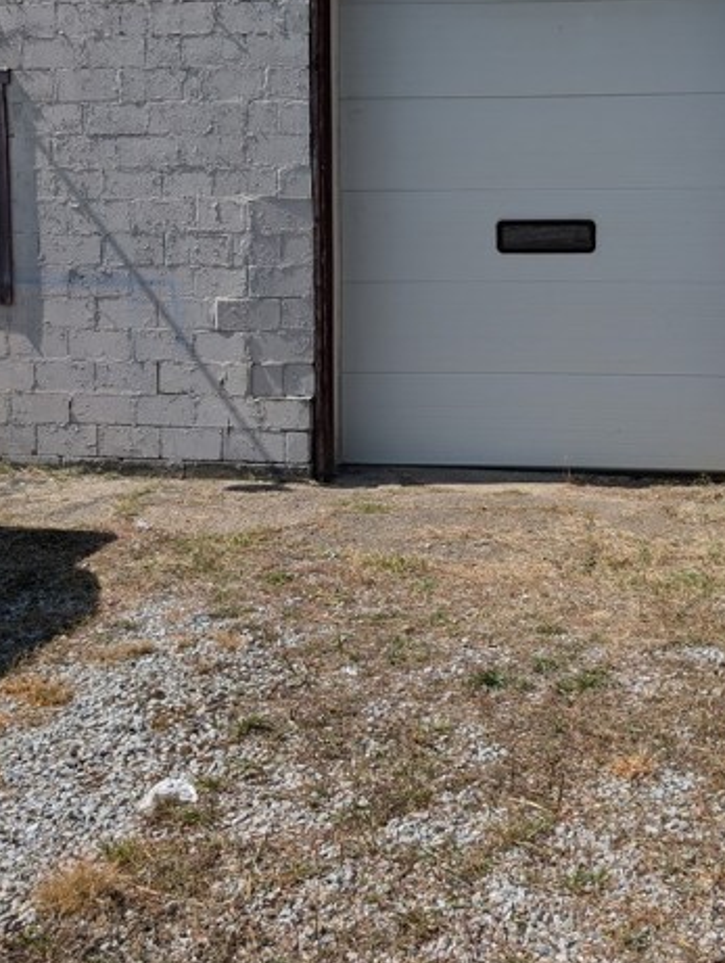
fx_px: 1114
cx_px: 554
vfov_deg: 45.1
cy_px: 238
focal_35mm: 40
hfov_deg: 35.2
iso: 22
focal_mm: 6.9
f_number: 1.68
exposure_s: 1/1825
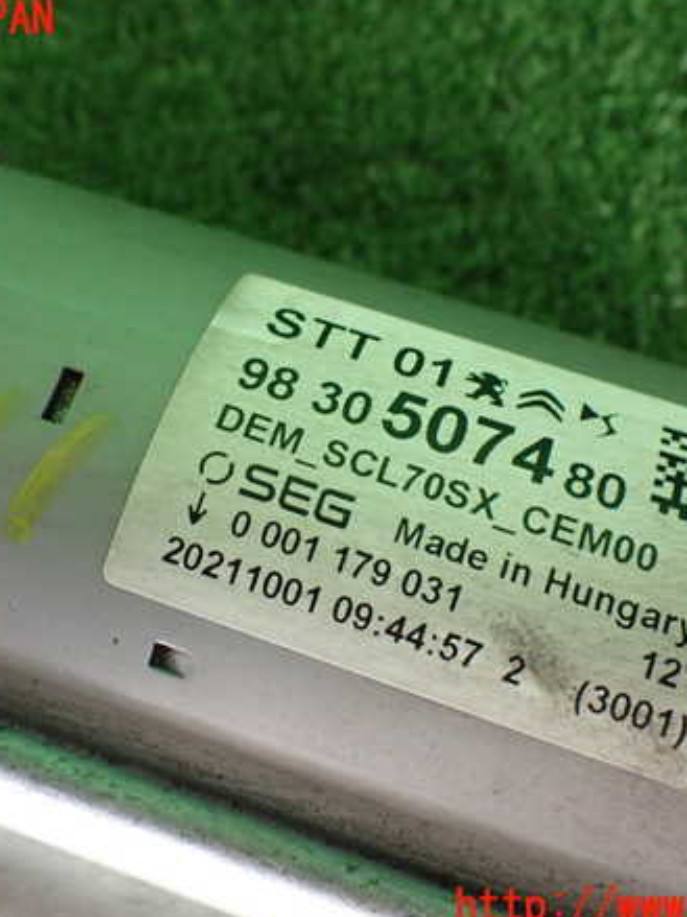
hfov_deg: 35.1
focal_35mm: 41
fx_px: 1085
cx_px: 301
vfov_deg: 45.8
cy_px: 464
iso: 800
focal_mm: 5.4
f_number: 2.3
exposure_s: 1/125
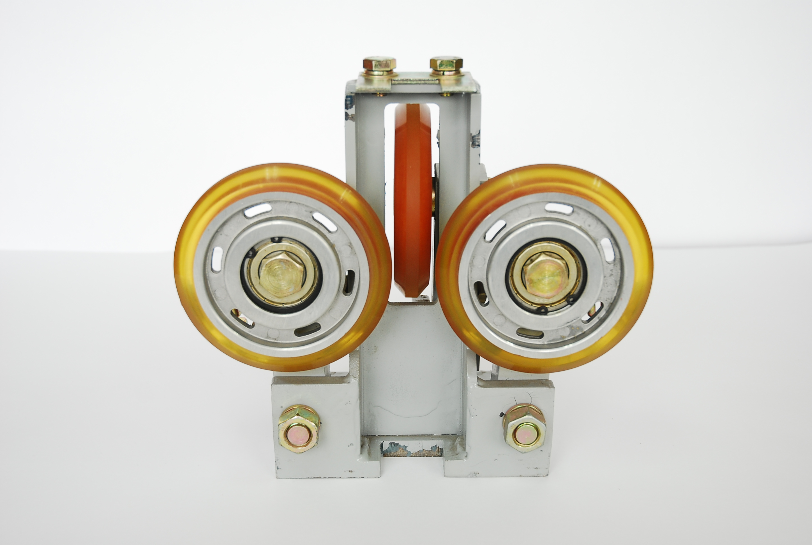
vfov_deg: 26.6
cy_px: 272
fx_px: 1153
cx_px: 406
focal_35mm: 51
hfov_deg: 38.8
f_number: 4.2
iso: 200
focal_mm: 34
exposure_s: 1/60
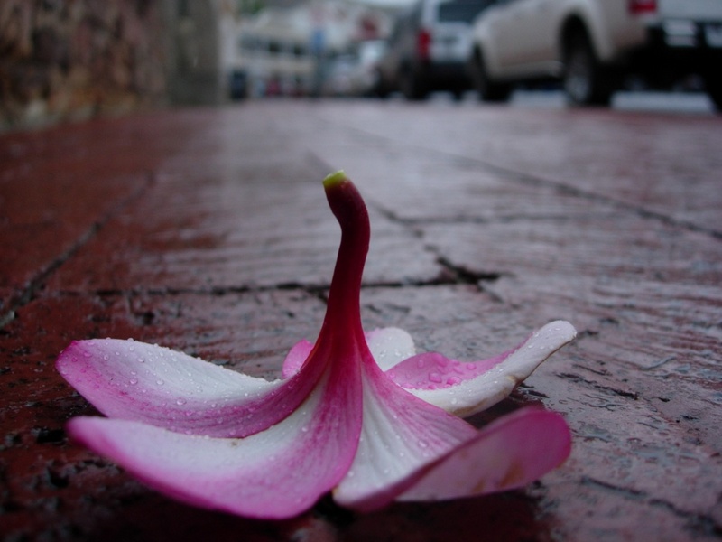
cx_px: 361
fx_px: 793
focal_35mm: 38
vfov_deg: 37.7
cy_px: 271
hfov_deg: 49.0
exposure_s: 1/995
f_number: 2.8
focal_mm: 7.8
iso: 64
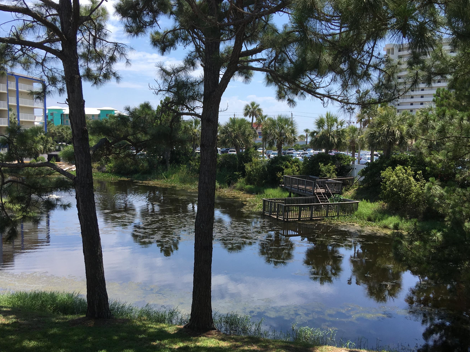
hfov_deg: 55.3
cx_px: 220
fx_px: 448
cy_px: 193
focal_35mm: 33
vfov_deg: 42.9
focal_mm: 4.15
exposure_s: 1/1099
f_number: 2.2
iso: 25
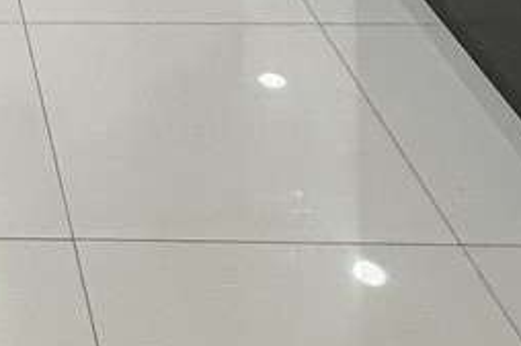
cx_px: -193
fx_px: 1157
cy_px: -675
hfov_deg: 22.2
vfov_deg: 11.2
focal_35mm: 80
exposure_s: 1/100
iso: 250
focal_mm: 1.57
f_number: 1.8
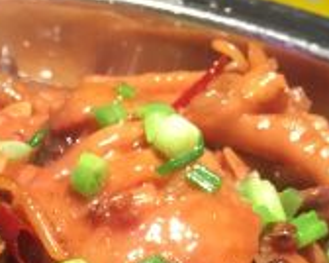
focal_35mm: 118
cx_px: -65
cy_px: 394
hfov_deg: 15.7
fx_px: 1148
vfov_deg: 12.4
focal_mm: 4.15
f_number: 2.2
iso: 80
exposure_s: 1/33
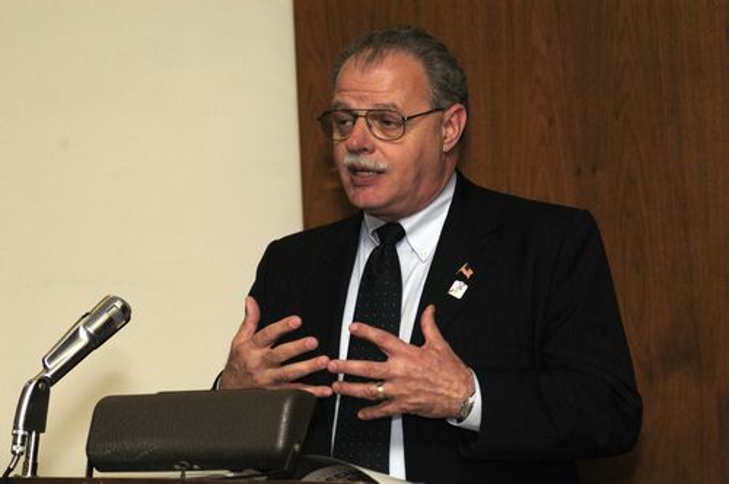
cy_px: 242
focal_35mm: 150
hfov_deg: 13.7
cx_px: 364
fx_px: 3034
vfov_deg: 9.1
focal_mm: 100
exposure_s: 1/160
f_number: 4.5
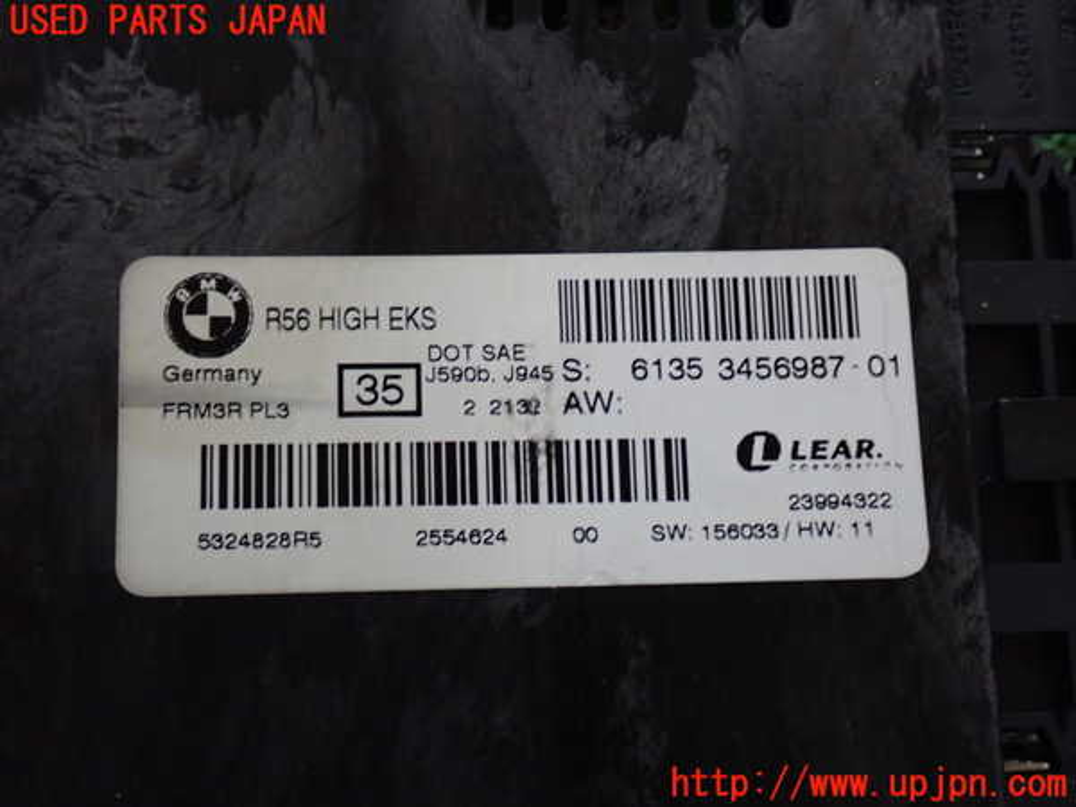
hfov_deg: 38.2
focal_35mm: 50
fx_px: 1554
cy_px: 404
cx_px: 538
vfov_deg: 29.1
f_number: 3.2
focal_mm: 9.01
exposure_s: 1/20
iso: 800
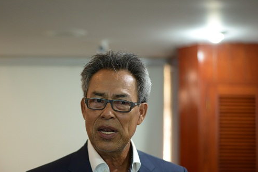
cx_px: 103
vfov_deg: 19.1
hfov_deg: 28.4
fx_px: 509
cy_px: 118
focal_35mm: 71
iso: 1600
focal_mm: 50
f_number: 1.8
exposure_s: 1/125
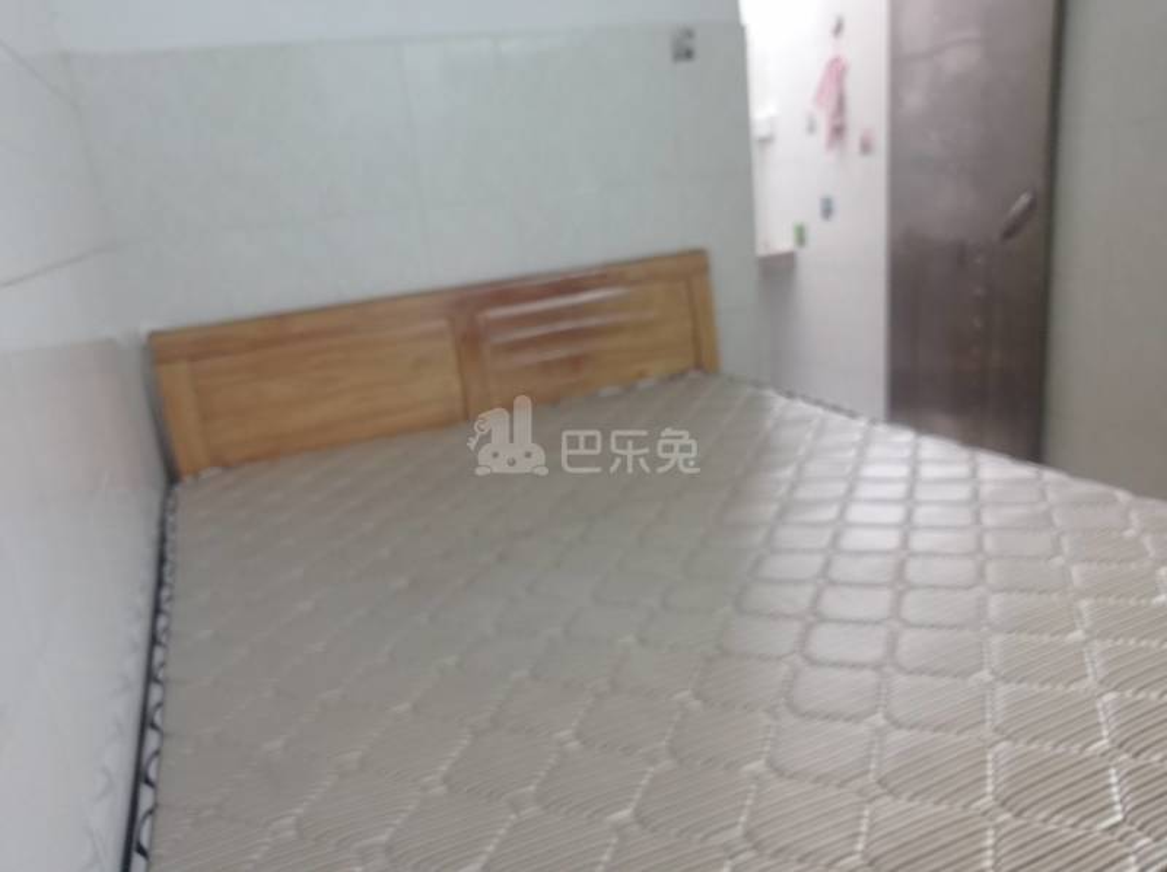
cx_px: 584
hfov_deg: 63.5
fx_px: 943
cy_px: 436
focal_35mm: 28
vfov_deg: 49.7
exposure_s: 1/30
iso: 449
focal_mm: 4.7
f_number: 1.79
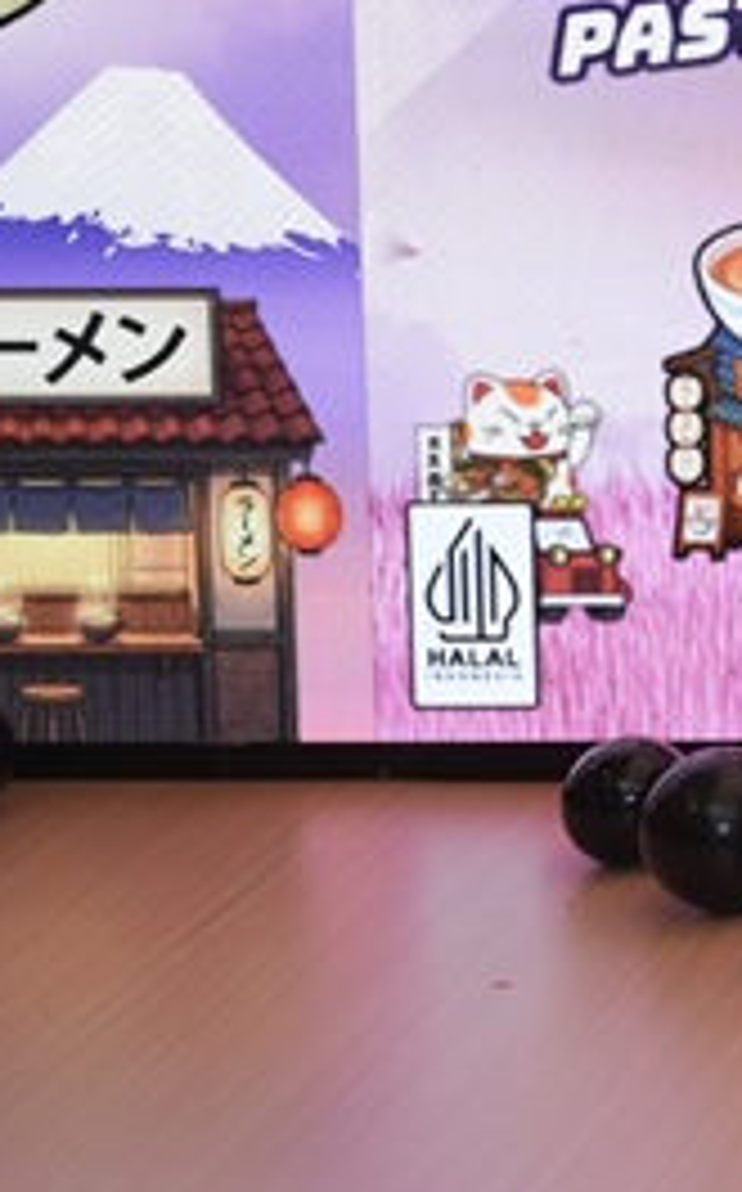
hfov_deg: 9.1
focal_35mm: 127
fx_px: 4120
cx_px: 1902
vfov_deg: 15.9
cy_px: -202
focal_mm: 33
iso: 640
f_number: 2.8
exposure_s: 1/200
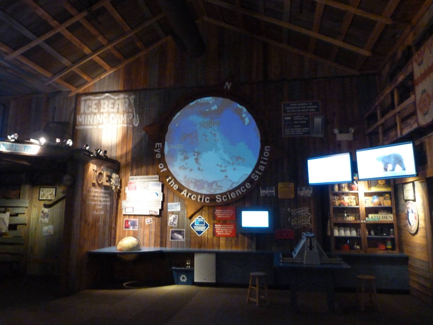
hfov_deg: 69.4
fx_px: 313
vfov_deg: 54.9
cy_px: 162
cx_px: 216
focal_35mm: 25
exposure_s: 1/15
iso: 800
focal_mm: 4.5
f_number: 2.8
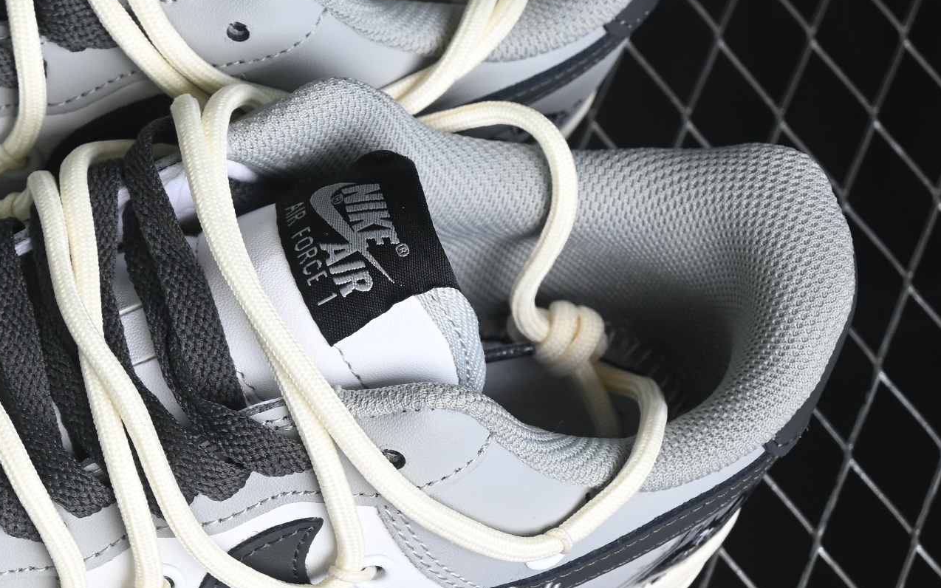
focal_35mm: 167
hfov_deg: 12.4
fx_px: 4282
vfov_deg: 7.9
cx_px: 51
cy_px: 261
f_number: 6.3
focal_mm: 50
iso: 160
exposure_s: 1/60
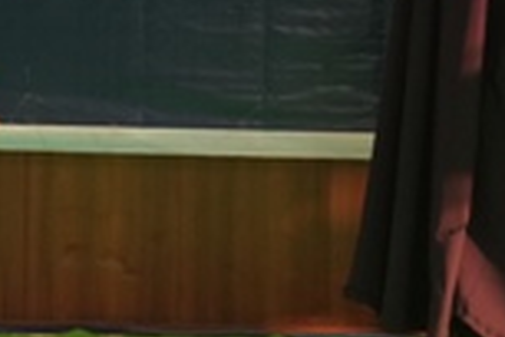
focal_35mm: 301
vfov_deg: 4.5
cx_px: 281
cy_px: -454
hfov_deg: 6.8
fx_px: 4222
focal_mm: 45
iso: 1250
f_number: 2.8
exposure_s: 1/200
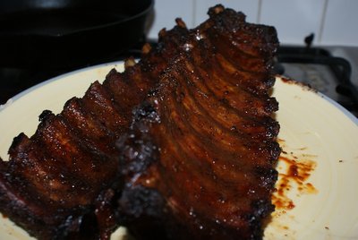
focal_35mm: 42
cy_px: 120
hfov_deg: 46.3
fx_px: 418
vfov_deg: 32.0
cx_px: 179
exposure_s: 1/60
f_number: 6.3
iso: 400
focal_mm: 28
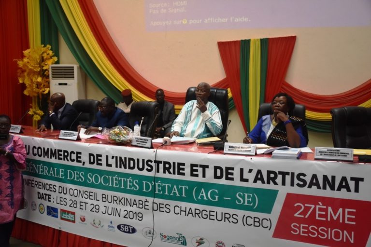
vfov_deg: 33.0
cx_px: 186
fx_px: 417
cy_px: 124
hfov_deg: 47.9
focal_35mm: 40
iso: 1250
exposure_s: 1/60
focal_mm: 27
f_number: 4
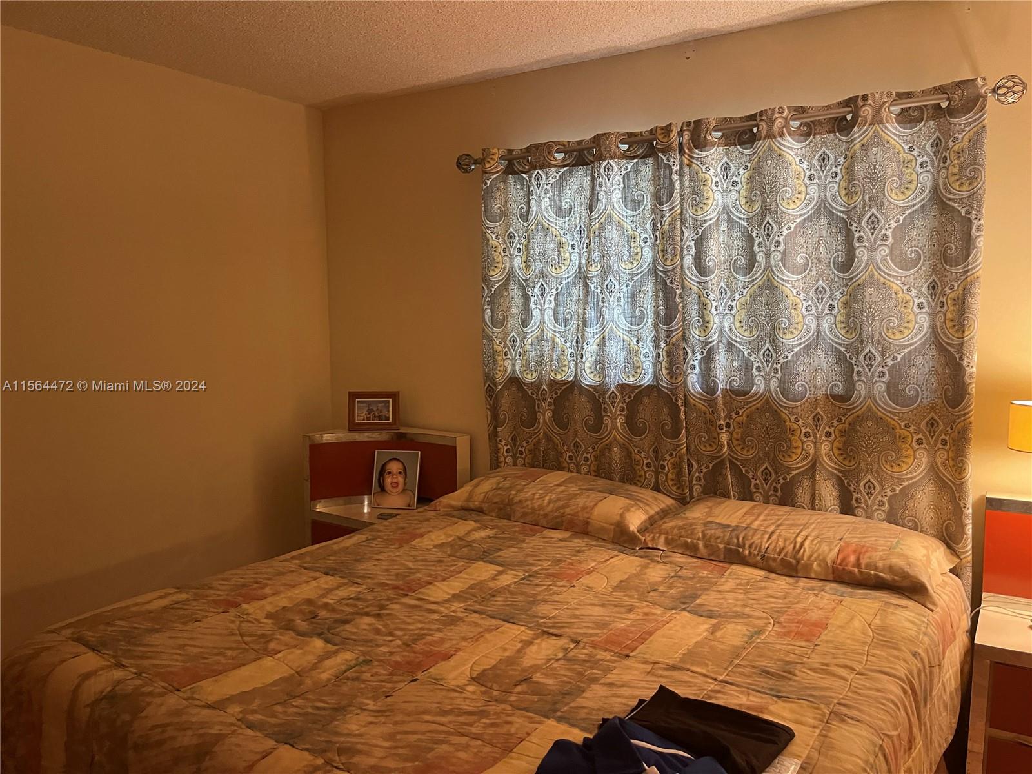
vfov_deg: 53.1
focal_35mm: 26
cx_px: 516
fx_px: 775
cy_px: 387
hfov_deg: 67.3
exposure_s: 1/40
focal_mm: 5.1
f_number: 1.6
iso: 400
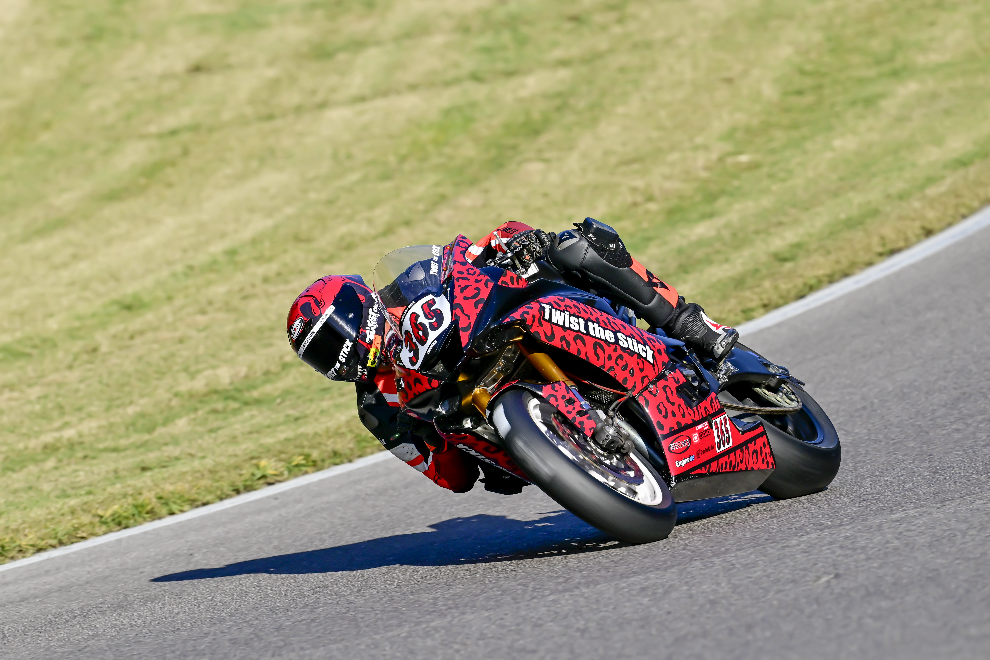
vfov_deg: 2.3
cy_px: 330
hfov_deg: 3.4
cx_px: 495
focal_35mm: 600
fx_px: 16495
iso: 400
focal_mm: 400
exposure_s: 1/1250
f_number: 5
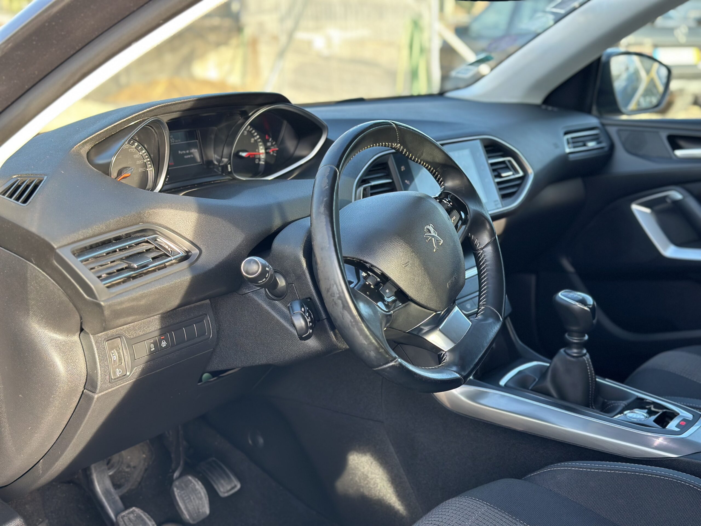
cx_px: 350
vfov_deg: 30.3
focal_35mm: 48
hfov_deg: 39.7
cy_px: 263
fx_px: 972
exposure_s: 1/172
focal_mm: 6.86
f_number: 1.78
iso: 100
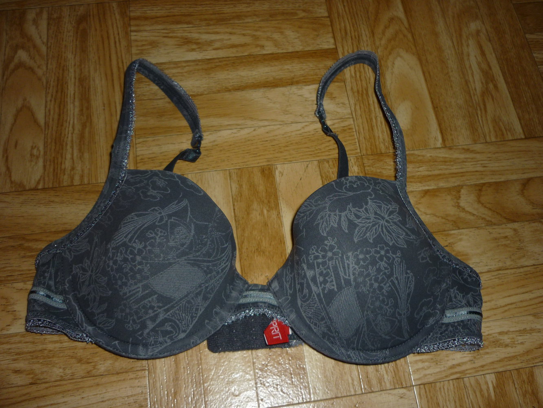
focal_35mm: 33
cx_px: 272
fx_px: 518
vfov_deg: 43.0
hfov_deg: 55.3
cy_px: 204
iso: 100
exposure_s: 1/60
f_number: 2.8
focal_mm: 5.5
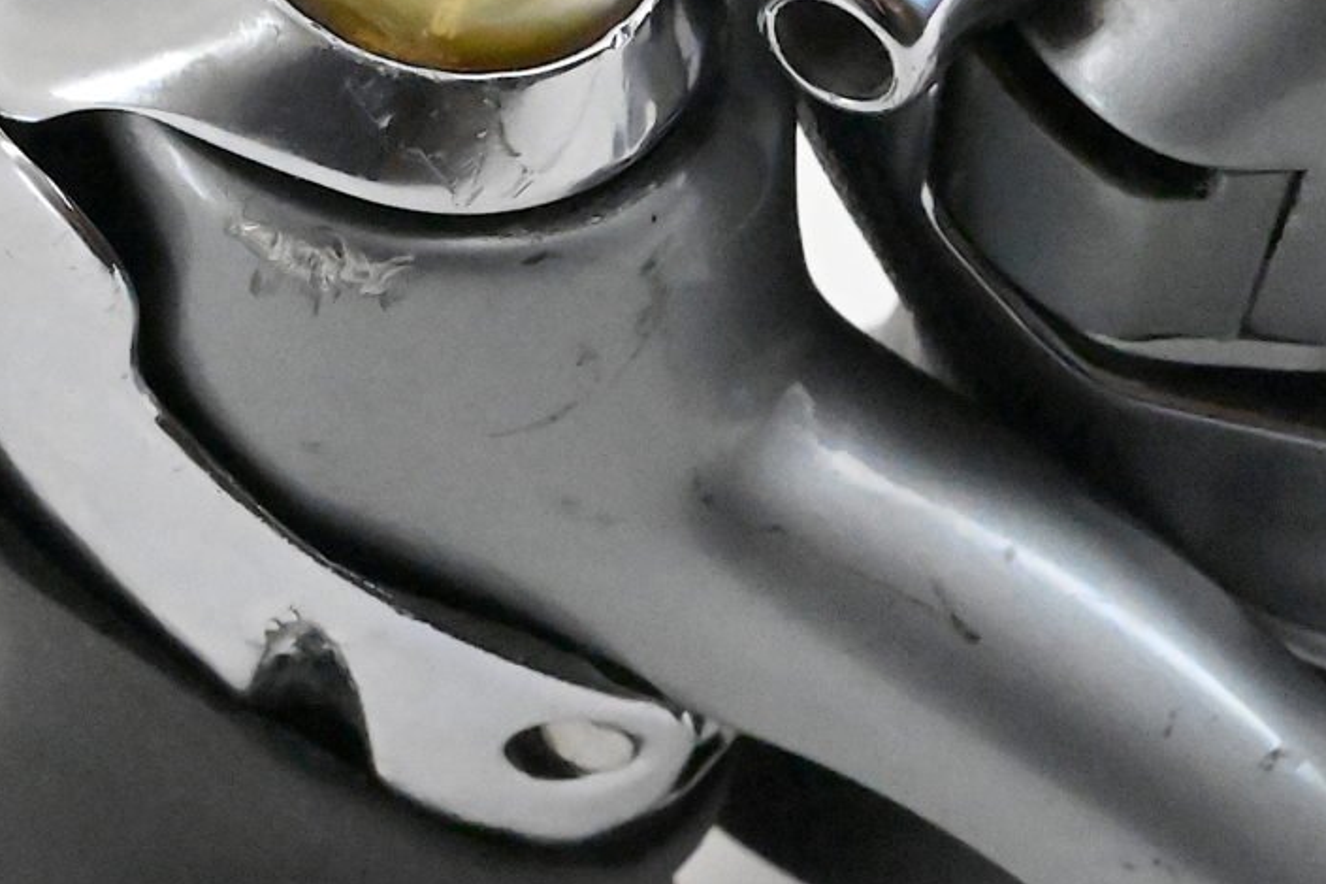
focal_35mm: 191
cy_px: 589
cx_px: 1435
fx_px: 7033
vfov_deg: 7.2
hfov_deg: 10.6
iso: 40000
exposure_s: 1/640
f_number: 20
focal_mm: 70
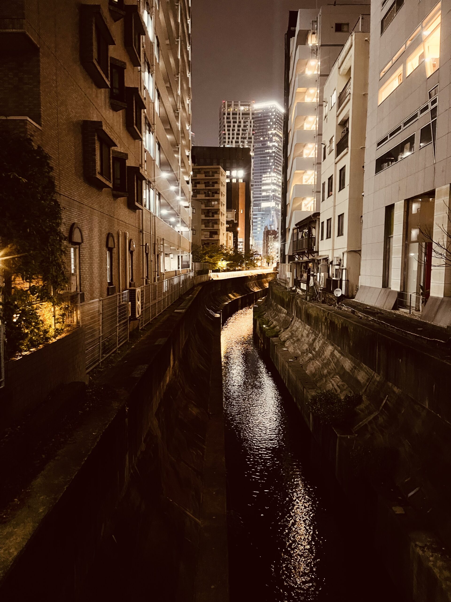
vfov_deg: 69.4
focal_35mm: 25
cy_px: 301
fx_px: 434
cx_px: 226
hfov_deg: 54.9
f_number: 1.6
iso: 1250
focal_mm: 5.1
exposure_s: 1/17
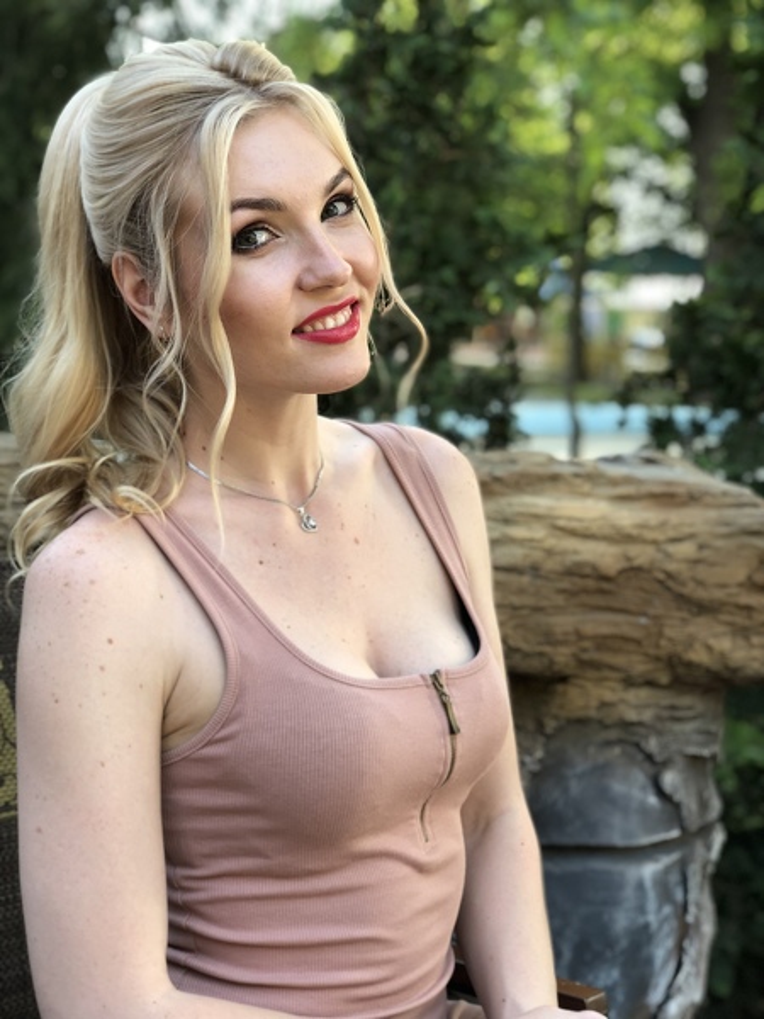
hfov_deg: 28.0
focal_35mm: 52
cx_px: 382
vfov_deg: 36.8
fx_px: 1530
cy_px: 510
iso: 25
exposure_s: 1/60
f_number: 2.4
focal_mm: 6
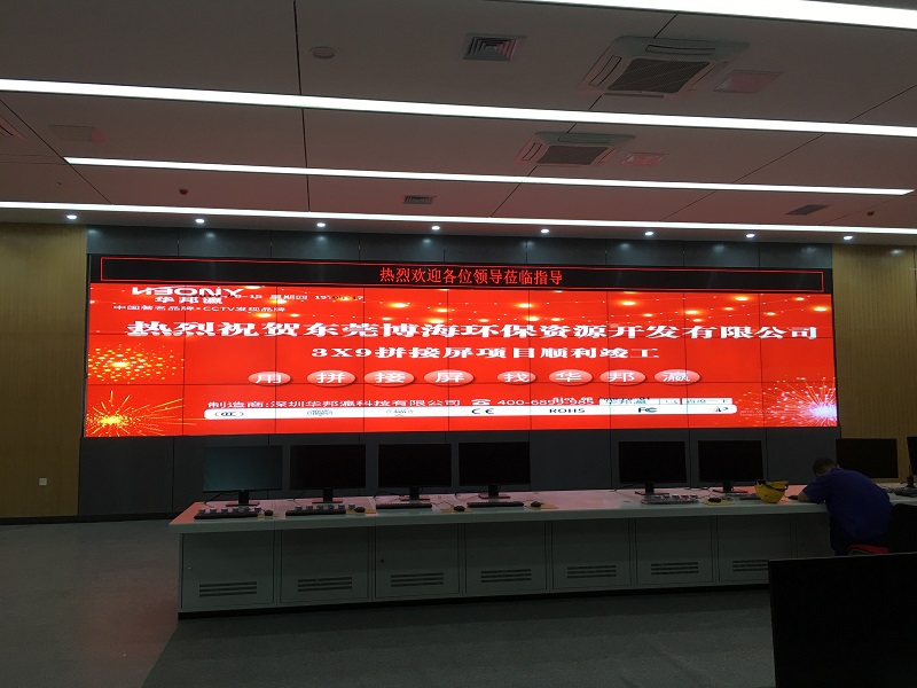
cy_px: 344
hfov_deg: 61.7
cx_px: 458
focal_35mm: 29
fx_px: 768
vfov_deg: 48.2
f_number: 2.2
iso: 25
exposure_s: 1/33
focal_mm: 4.15
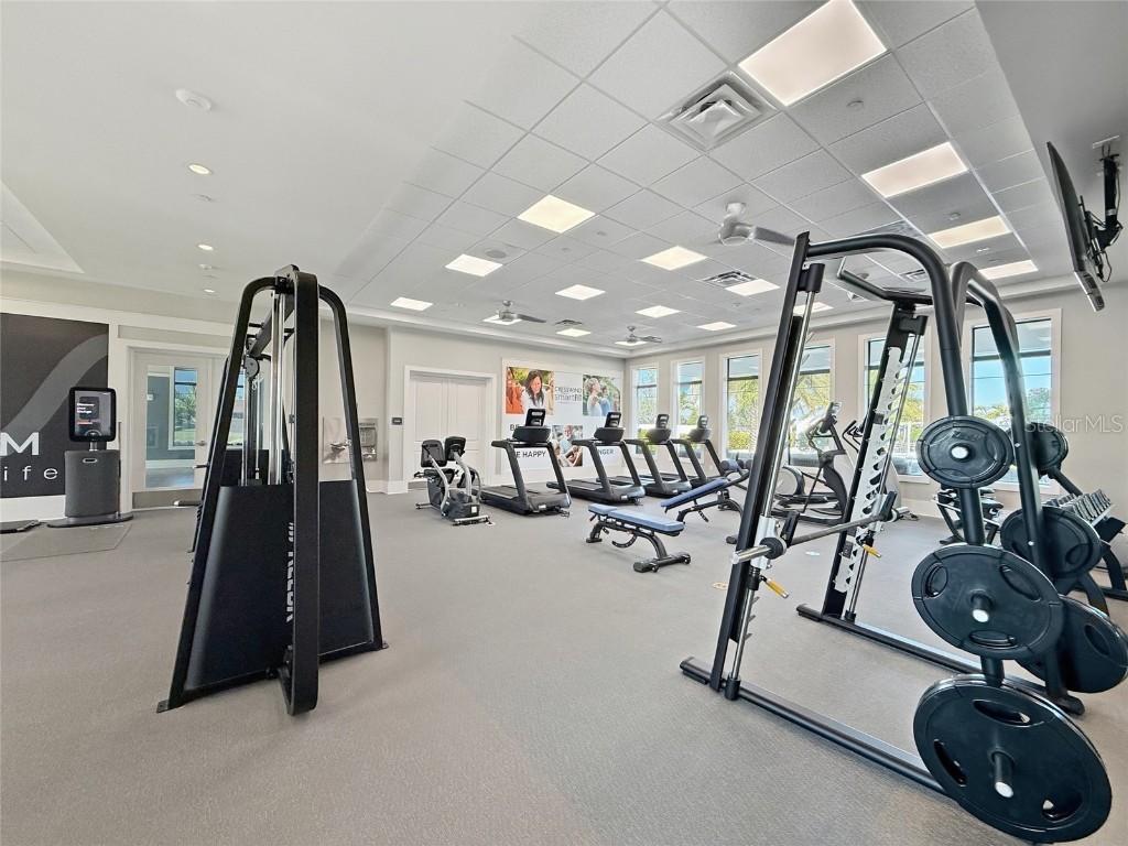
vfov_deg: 85.7
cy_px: 423
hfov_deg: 102.1
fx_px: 456
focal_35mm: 14
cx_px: 564
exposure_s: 1/120
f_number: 2.2
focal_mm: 2.2
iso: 160
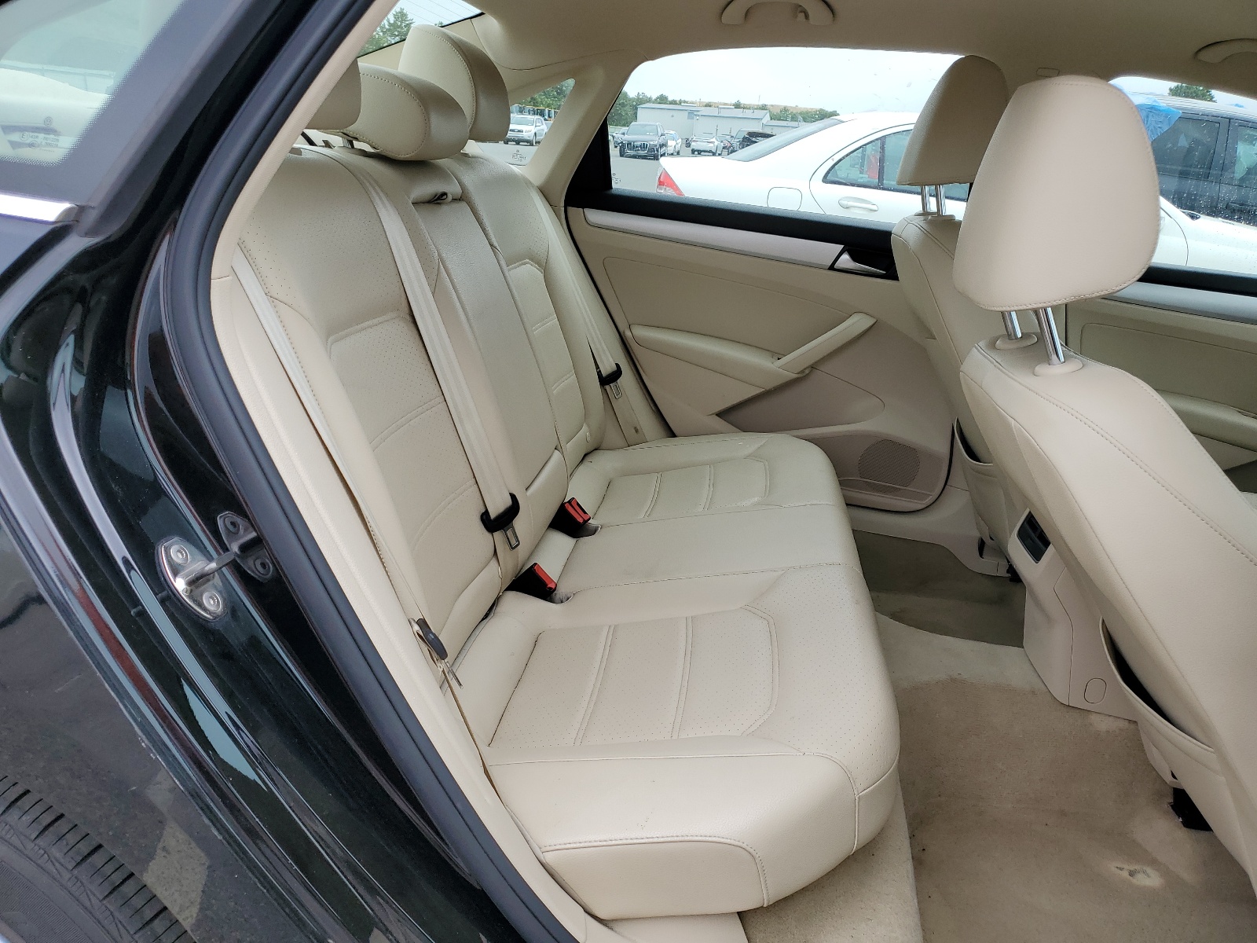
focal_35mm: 26
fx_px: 944
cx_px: 628
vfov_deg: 53.1
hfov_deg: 67.3
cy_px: 472
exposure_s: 1/667
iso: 50
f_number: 1.5
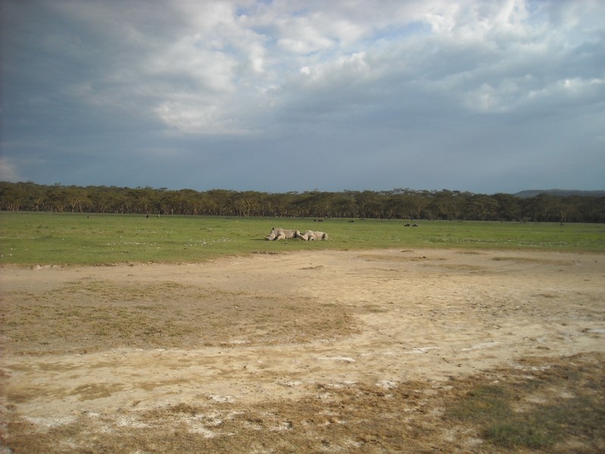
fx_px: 612
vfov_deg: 40.7
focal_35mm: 35
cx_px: 302
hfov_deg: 52.6
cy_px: 227
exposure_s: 1/284
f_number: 5.6
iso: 64
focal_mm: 5.7
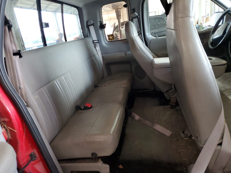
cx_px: 116
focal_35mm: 26
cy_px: 86
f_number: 1.5
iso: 181
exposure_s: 1/60.2
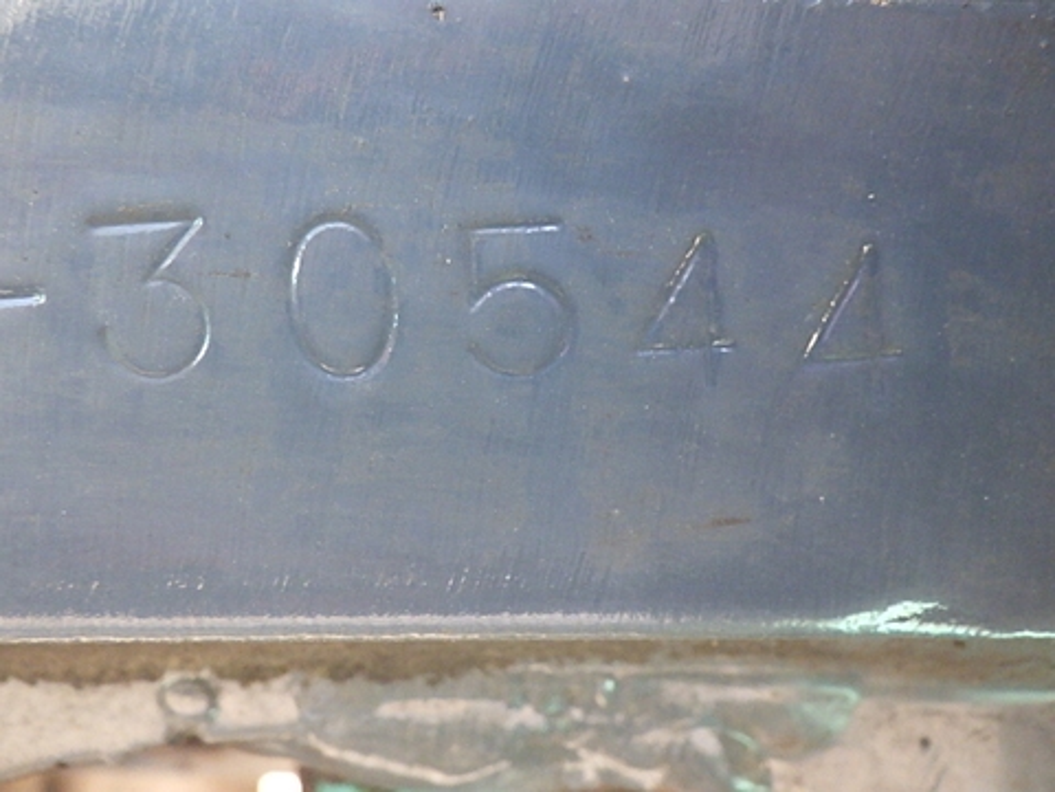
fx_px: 1036
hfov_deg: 54.0
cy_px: 396
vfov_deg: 41.8
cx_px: 528
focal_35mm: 34
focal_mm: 6.1
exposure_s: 1/50
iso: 400
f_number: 3.8
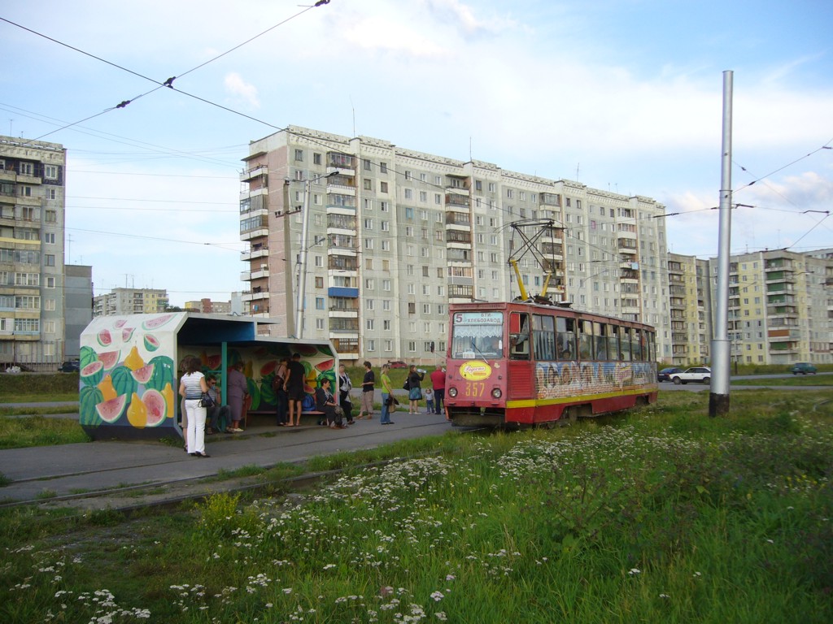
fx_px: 842
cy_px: 312
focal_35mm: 35
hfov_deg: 52.6
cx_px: 416
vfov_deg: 40.7
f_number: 2.8
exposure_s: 1/250
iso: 80
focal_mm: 5.8
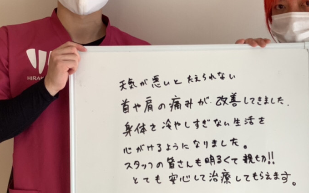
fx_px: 489
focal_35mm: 58
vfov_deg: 22.4
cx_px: 205
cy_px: 94
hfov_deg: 34.8
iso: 25
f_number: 2.4
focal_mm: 3.3
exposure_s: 1/120
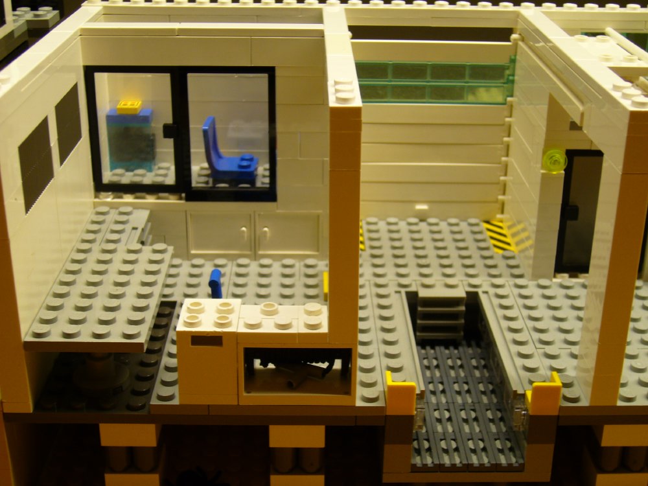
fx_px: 1030
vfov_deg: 26.6
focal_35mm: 55
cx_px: 324
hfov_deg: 34.9
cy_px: 243
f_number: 3.5
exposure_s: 1/20
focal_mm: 9.1
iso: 100
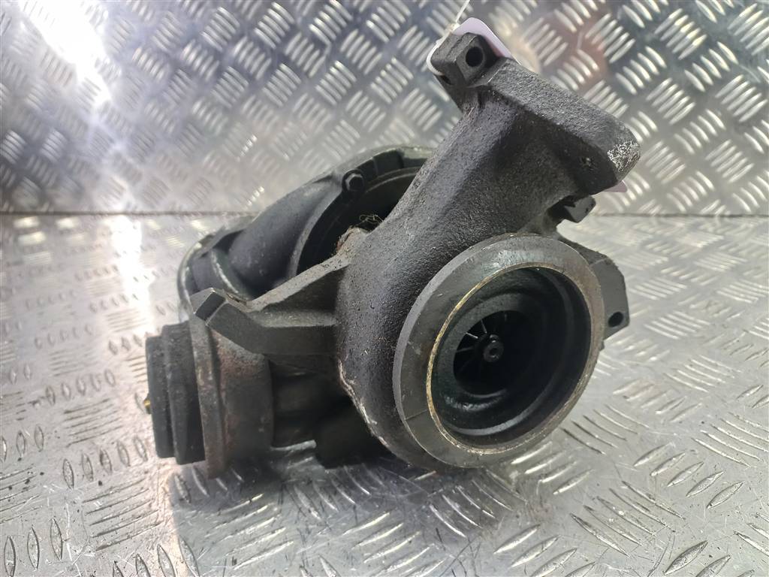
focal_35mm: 25
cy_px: 288
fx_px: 555
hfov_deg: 69.4
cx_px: 384
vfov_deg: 54.9
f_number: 1.8
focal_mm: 4.6
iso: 160
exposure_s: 1/33
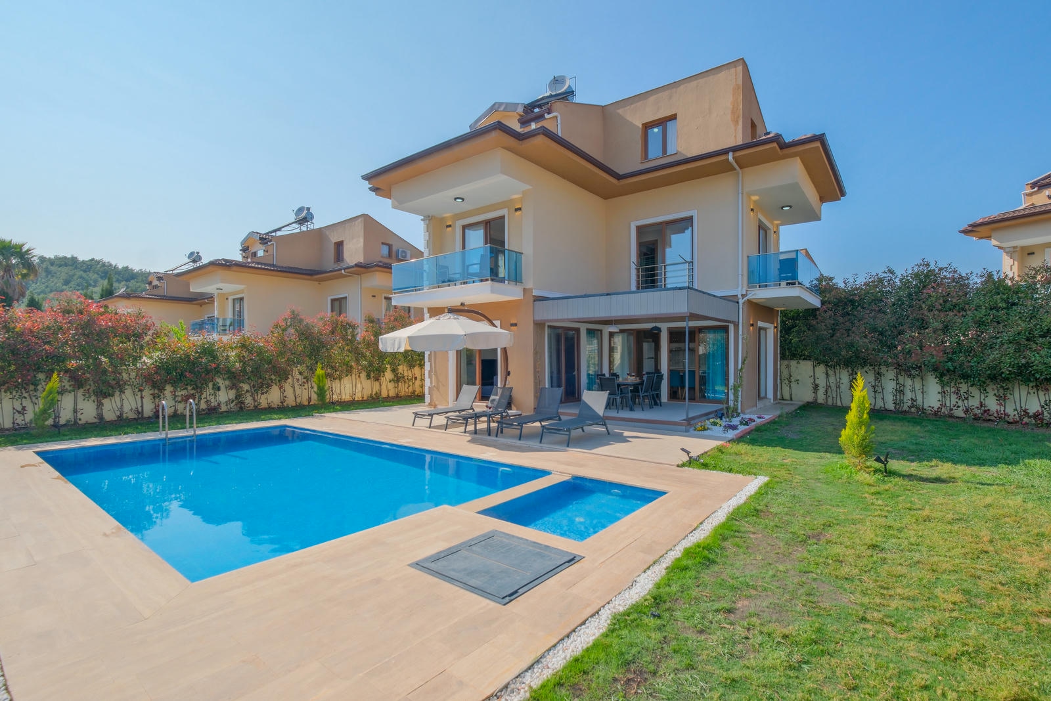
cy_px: 350
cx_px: 526
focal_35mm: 16
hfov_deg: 96.7
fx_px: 467
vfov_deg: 73.8
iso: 160
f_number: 8
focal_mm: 10.5
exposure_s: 1/160
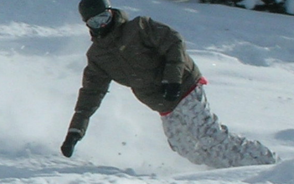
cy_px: 78
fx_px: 1578
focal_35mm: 197
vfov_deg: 6.7
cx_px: 61
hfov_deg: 10.6
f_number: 8.2
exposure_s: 1/400
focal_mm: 17.1
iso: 50
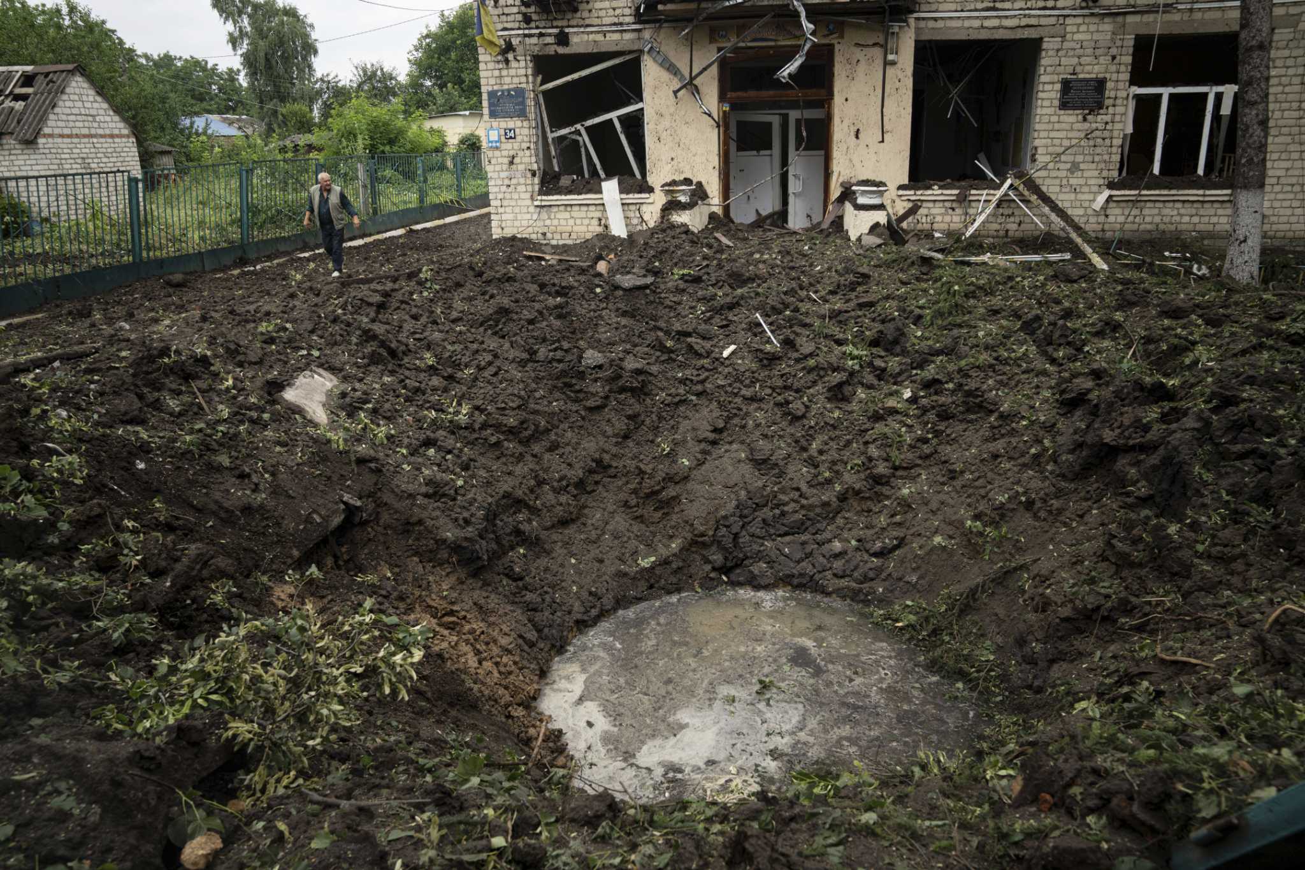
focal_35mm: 24
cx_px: 652
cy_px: 435
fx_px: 870
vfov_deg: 53.1
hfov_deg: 73.7
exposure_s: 1/160
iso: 250
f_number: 5.6
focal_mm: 24
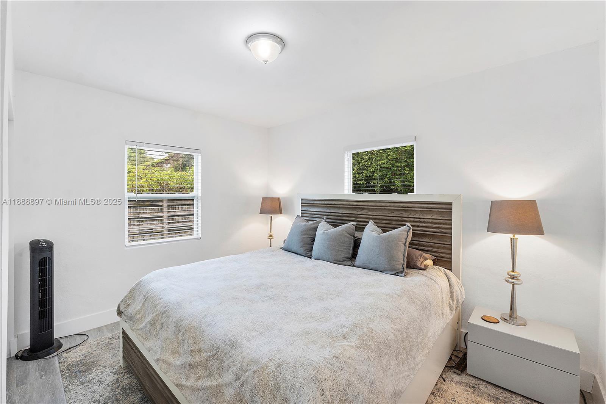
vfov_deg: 77.3
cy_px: 202
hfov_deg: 100.4
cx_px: 303
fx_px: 252
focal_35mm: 15
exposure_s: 1/10
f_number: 11
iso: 160
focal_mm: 10
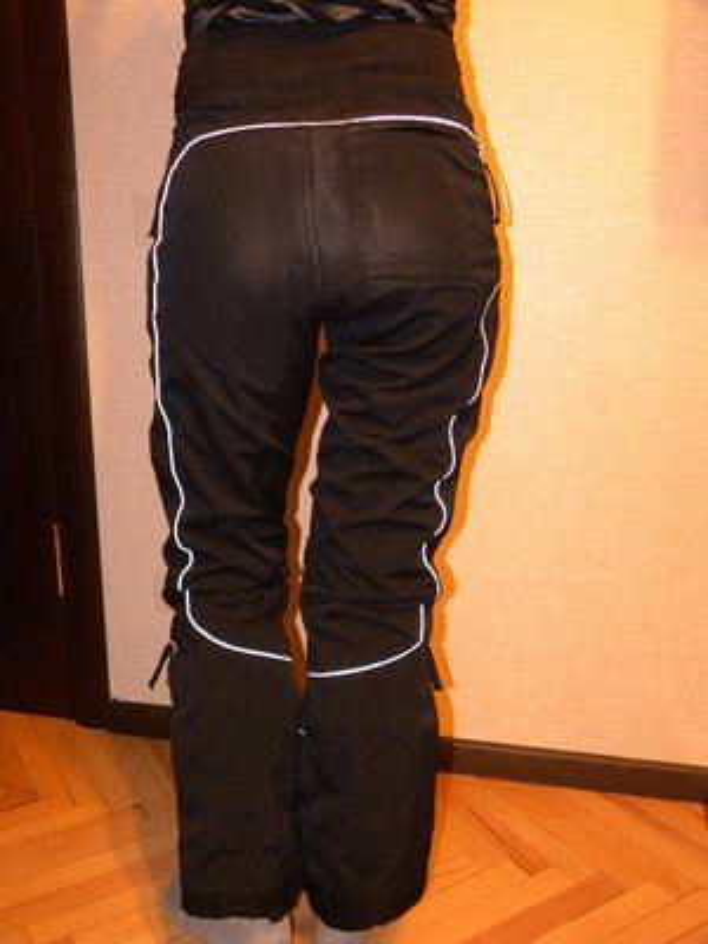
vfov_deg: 55.4
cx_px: 354
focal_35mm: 33
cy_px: 472
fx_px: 900
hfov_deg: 42.9
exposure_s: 1/30
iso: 400
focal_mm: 5.9
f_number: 2.8
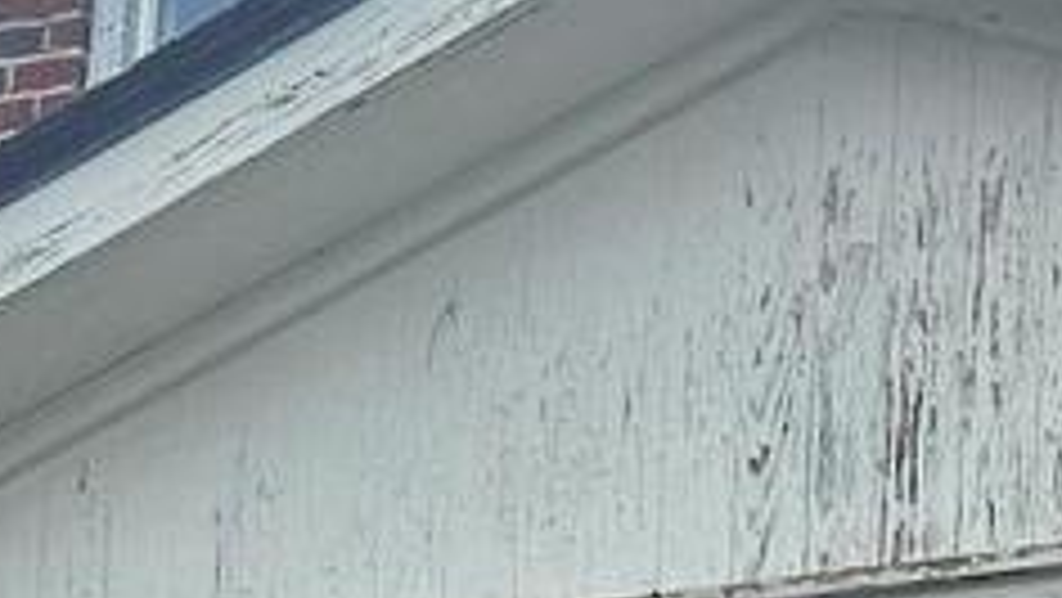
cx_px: 1152
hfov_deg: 13.0
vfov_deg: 6.7
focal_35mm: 163
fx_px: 4592
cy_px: 1861
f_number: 1.8
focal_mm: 5.4
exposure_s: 1/366
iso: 50
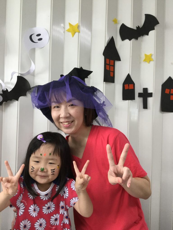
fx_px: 207
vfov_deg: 58.4
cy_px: 115
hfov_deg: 45.4
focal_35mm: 31
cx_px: 86
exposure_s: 1/33
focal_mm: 3.3
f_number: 2.4
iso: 100
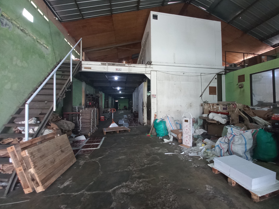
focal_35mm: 14
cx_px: 150
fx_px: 113
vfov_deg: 85.6
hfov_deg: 101.9
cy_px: 99
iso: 200
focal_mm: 1.42
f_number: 2.2
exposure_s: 1/16.7
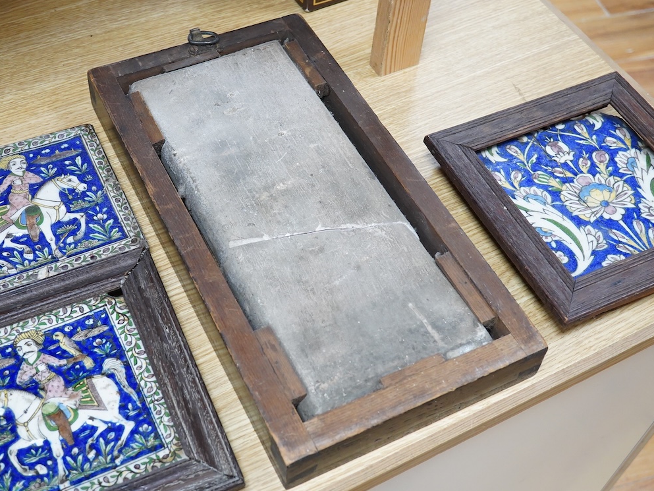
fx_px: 926
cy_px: 245
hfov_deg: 38.9
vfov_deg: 29.7
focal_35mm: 49
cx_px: 289
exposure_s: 1/160
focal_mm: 30
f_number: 4.5
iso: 2500
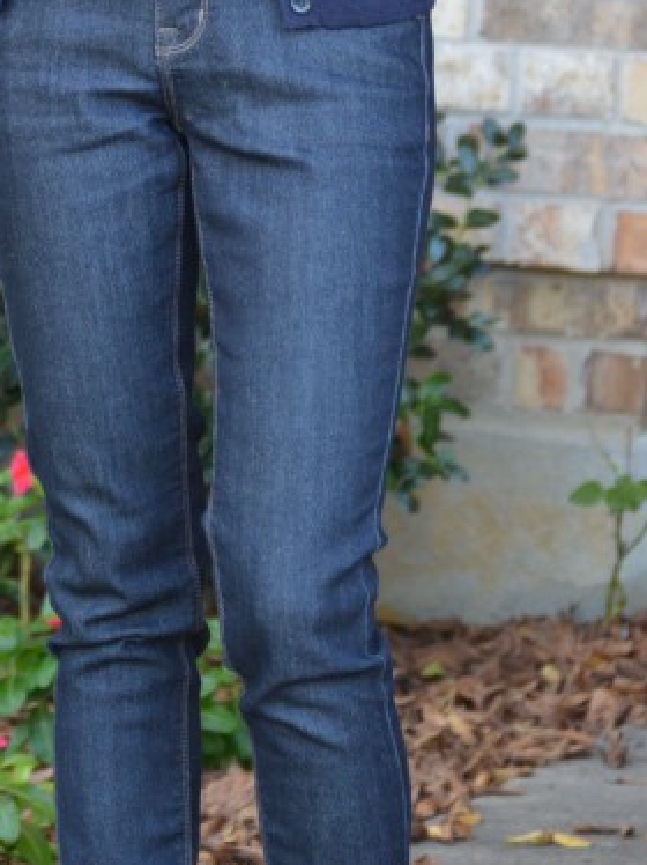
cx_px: 241
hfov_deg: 5.0
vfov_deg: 6.7
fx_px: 7393
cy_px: 46
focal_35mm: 296
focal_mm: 75
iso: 640
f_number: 4.2
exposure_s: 1/125
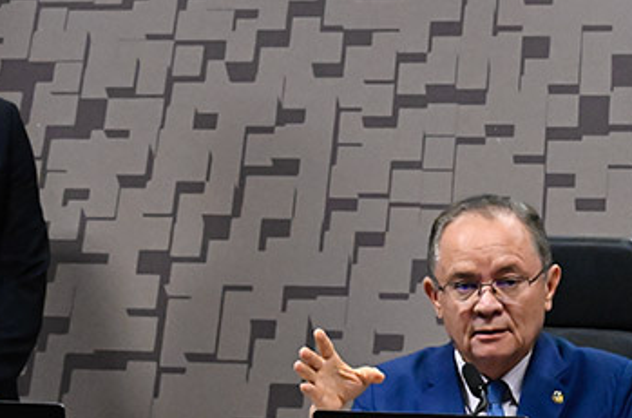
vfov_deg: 5.3
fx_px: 4537
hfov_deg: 8.0
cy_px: 400
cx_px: 304
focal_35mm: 259
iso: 6400
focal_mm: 70
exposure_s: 1/160
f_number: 8
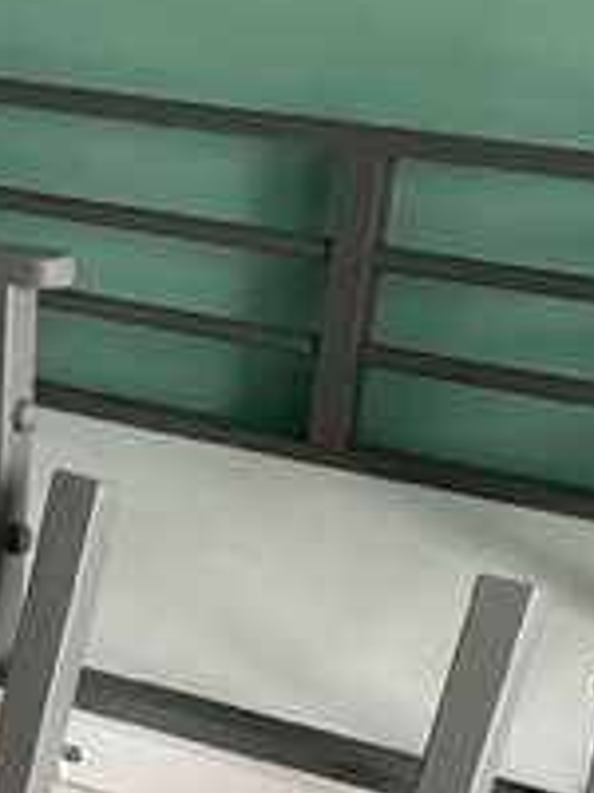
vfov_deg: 21.4
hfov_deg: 17.3
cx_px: -24
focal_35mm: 83
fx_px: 1899
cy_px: 1019
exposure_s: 1/60
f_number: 1.6
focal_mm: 4.2
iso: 200
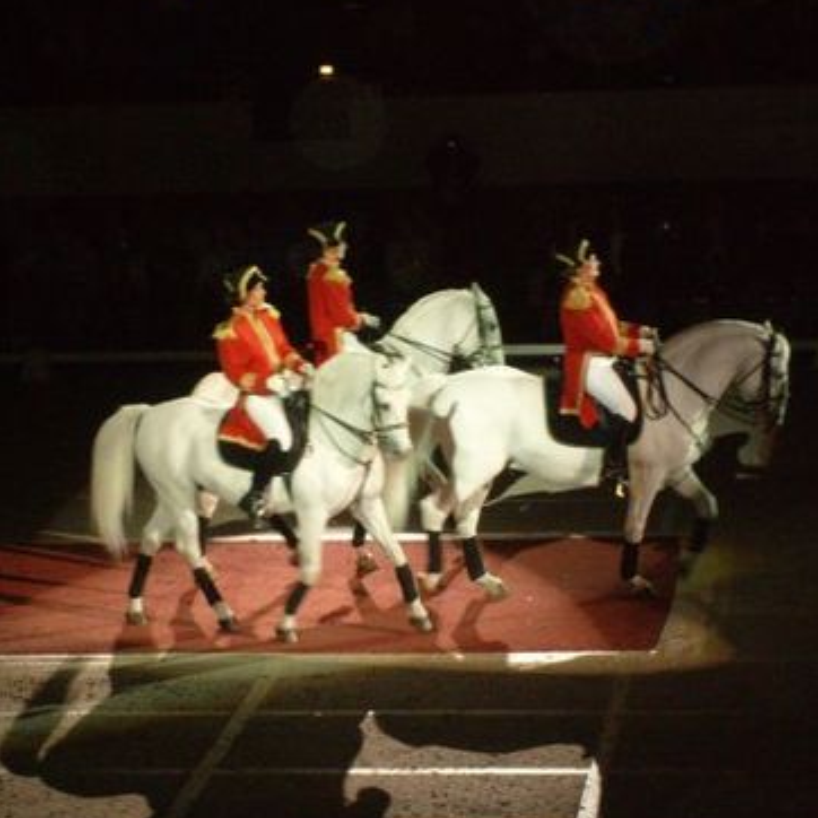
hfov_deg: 12.6
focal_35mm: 138
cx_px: 345
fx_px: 3689
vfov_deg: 12.7
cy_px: 391
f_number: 4.9
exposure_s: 1/90
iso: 320
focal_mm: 17.4
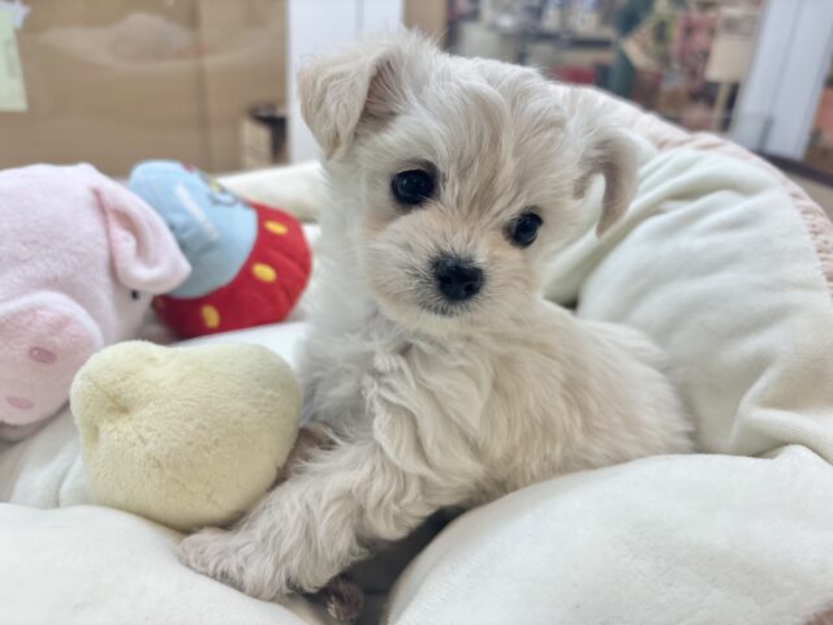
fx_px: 626
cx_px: 416
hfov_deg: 67.3
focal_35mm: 26
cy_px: 312
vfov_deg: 53.1
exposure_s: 1/100
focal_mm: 5.96
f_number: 1.6
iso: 50
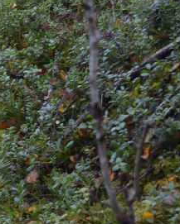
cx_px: -146
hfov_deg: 8.9
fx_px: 1105
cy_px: 192
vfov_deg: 11.6
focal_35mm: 166
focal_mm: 32
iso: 400
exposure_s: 1/100
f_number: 5
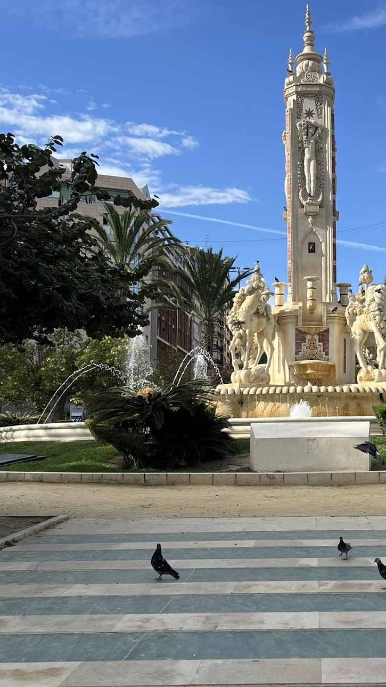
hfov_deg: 26.0
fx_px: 819
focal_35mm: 45
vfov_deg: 45.5
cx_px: 314
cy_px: 332
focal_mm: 5.7
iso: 50
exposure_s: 1/3077
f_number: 1.5
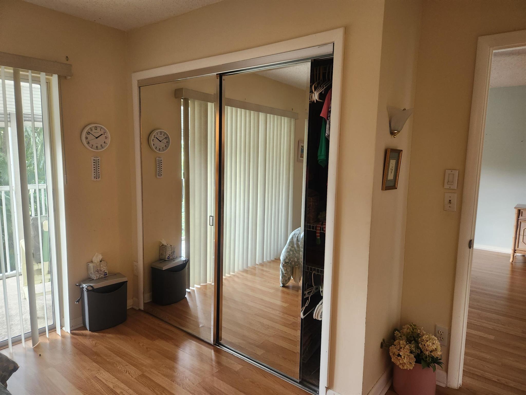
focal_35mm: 23
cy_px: 198
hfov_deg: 73.9
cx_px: 263
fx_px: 349
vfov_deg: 58.9
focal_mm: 5.4
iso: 400
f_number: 1.8
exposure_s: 1/120
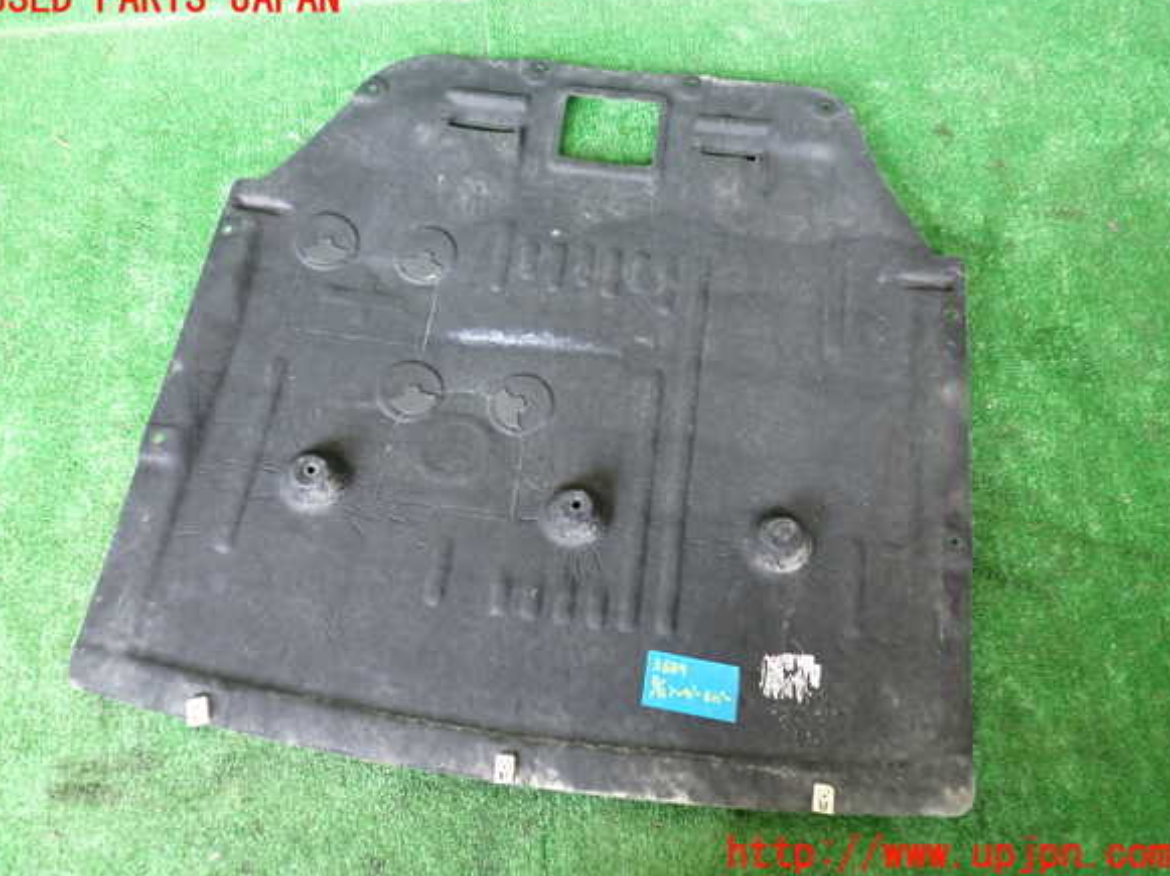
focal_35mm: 31
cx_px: 578
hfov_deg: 58.4
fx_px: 1047
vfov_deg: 45.4
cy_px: 427
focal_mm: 5.4
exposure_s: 1/30
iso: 400
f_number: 2.3
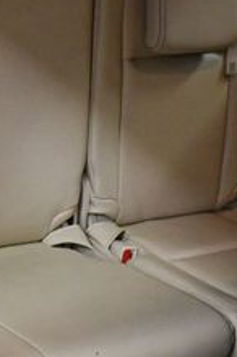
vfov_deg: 19.5
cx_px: -24
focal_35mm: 105
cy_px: 148
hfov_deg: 12.8
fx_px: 1040
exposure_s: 1/125
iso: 3200
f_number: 3.5
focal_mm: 18
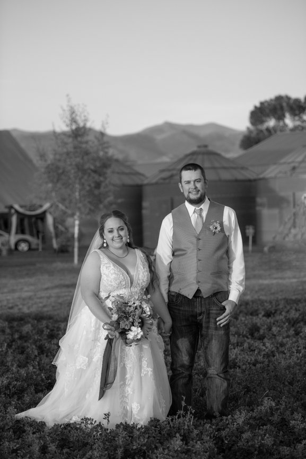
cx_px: 153
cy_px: 230
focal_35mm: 86
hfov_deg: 15.9
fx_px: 1096
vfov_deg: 23.6
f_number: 3.3
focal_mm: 86
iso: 800
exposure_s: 1/2000
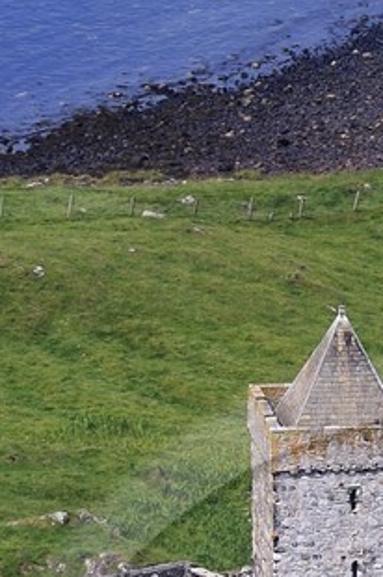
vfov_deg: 2.0
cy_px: 925
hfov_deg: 1.3
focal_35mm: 1031
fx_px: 16489
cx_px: 493
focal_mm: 200
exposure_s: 1/800
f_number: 6.3
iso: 200
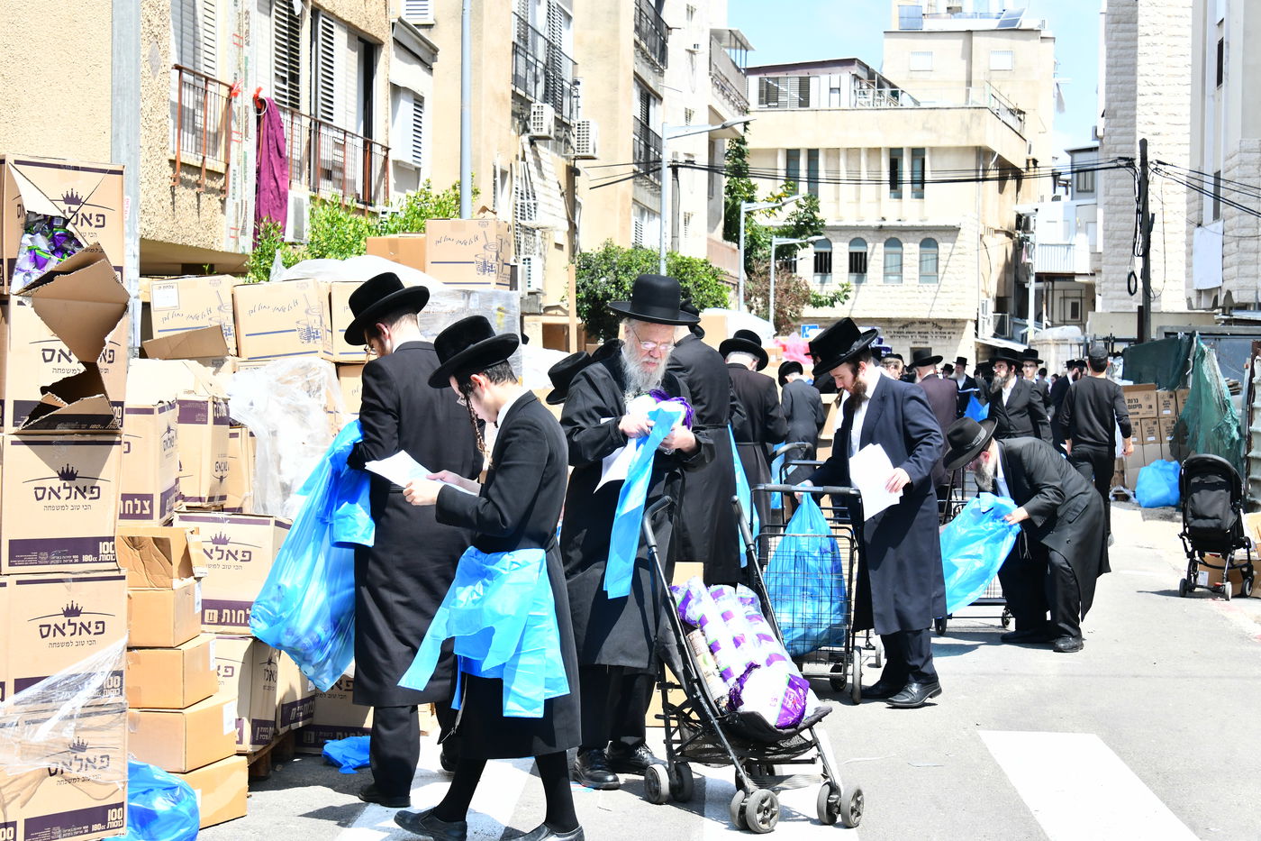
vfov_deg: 20.9
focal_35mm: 65
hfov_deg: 31.0
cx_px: 630
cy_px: 420
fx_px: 2276
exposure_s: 1/800
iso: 1250
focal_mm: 65
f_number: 10
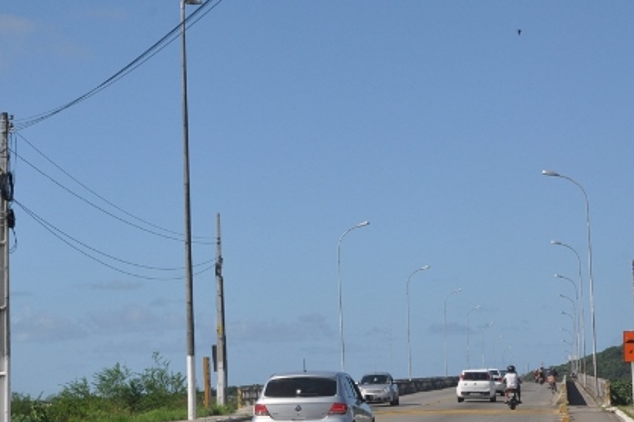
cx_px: 243
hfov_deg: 18.9
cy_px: 223
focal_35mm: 108
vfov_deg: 12.7
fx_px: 1900
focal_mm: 50
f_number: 13
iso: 500
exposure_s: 1/640
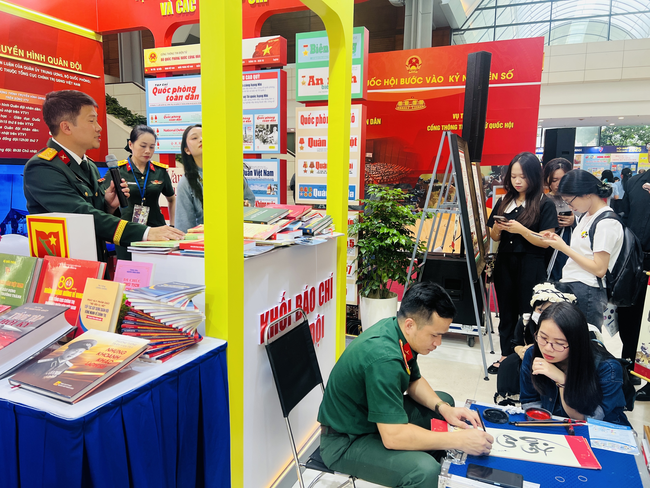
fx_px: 488
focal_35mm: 26
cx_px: 325
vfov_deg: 53.1
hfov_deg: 67.3
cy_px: 244
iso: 80
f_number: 1.5
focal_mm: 5.7
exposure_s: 1/100
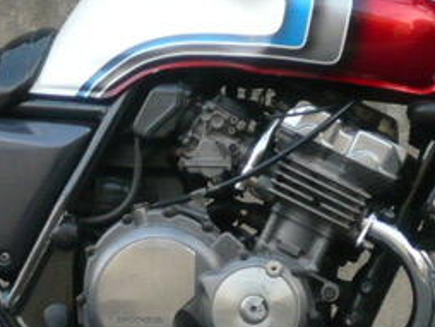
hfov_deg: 8.2
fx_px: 3006
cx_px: 38
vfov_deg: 6.2
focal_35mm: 239
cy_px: 214
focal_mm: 10.3
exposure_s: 1/30
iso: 160
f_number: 4.3
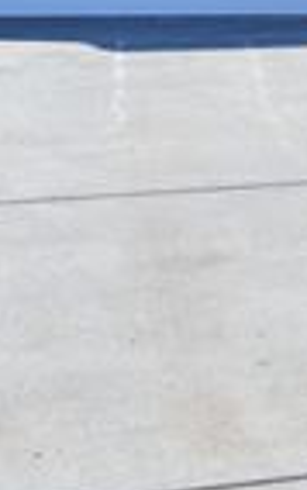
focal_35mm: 91
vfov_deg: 22.5
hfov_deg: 13.9
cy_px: 105
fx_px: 1216
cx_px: 393
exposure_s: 1/160
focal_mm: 18
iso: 100
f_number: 6.3
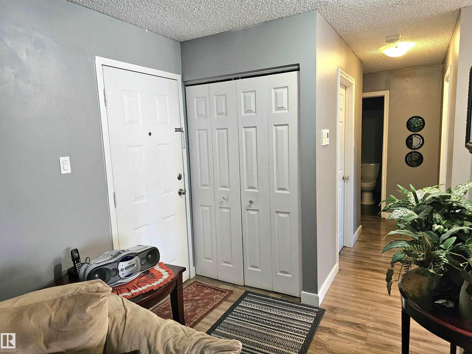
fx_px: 314
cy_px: 177
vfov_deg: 58.9
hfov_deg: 73.9
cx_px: 236
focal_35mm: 23
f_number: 1.7
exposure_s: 1/60.2
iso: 640
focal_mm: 6.3
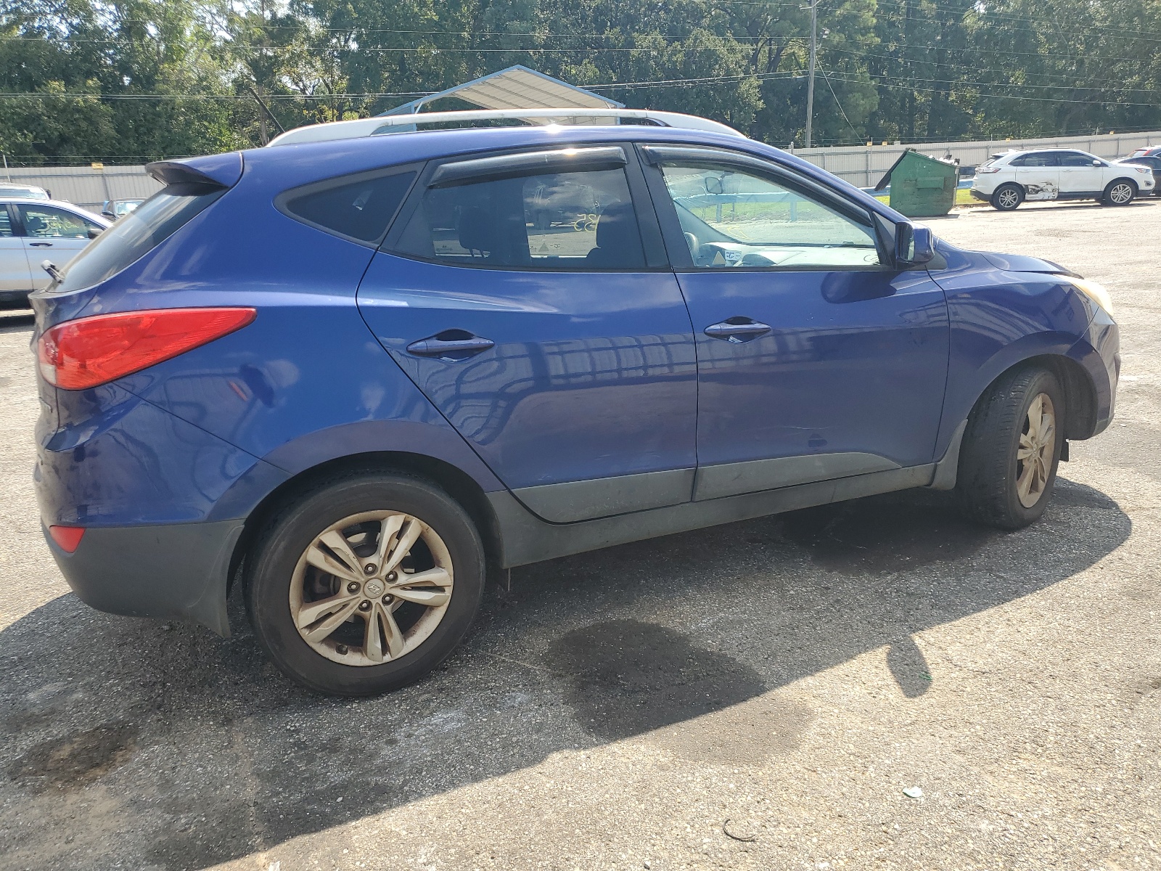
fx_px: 872
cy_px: 436
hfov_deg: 67.3
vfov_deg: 53.1
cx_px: 580
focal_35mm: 26
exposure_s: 1/1111
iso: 50
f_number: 1.5
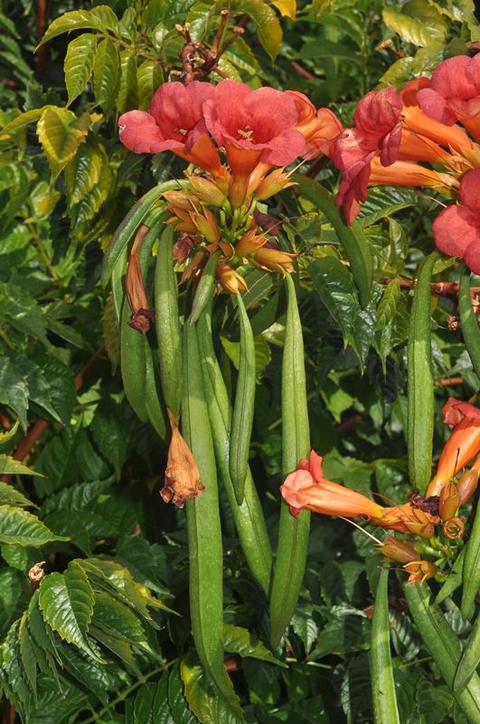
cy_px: 362
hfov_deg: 15.1
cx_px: 240
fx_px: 1805
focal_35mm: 90
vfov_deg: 22.7
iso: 200
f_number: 18
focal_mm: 60
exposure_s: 1/200
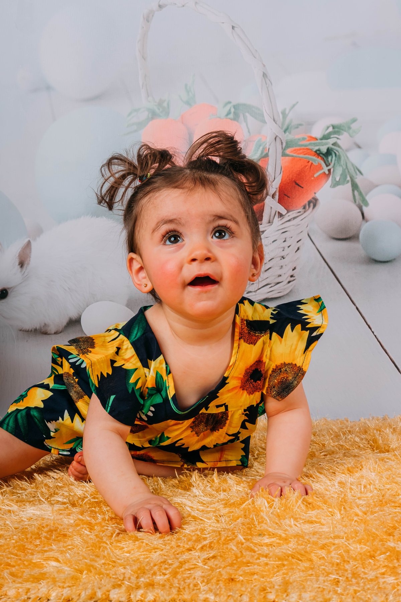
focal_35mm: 53
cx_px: 200
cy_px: 301
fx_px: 885
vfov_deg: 37.5
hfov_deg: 25.5
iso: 200
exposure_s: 1/160
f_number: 11
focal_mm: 35
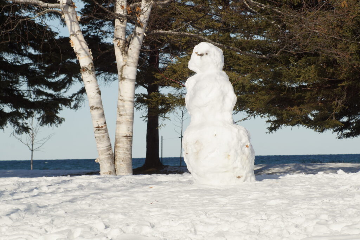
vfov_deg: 6.5
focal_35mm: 210
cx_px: 180
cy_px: 120
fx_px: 2100
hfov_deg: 9.8
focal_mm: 140
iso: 100
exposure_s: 1/160
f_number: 11
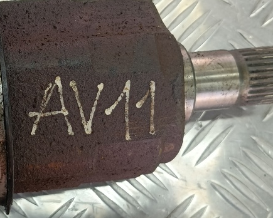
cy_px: 100
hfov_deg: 28.9
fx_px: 501
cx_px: 13
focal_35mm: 62
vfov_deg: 24.6
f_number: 1.6
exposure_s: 1/50
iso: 98
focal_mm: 4.11
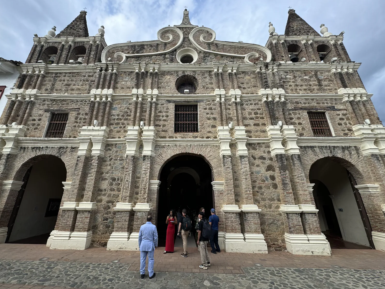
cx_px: 184
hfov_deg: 98.1
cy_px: 140
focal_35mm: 15
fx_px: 167
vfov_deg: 81.7
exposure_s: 1/518
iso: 40
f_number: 2.2
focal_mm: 2.22
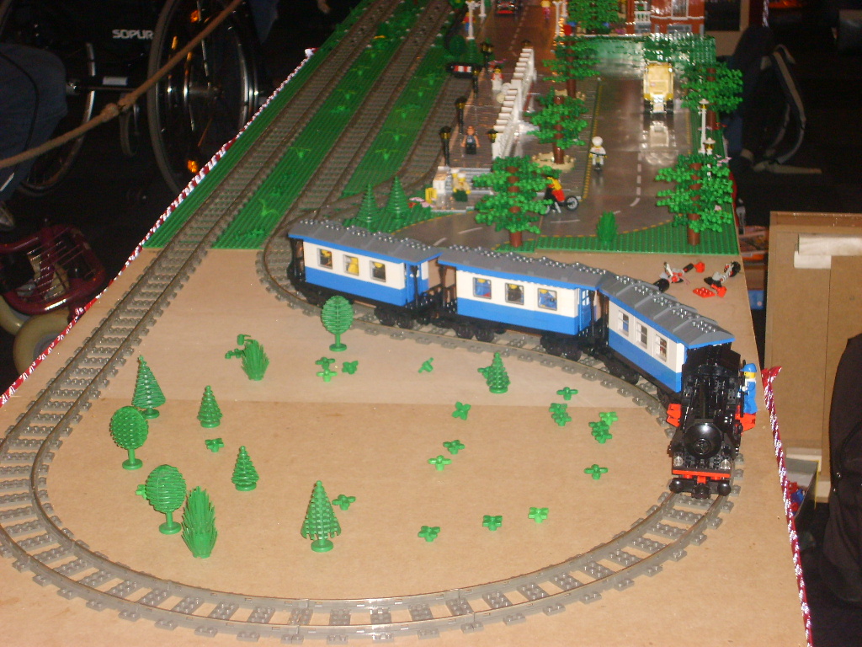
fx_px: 1793
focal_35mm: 72
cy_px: 324
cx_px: 431
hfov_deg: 27.0
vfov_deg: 20.4
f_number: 3.9
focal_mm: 12
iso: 184
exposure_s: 1/60
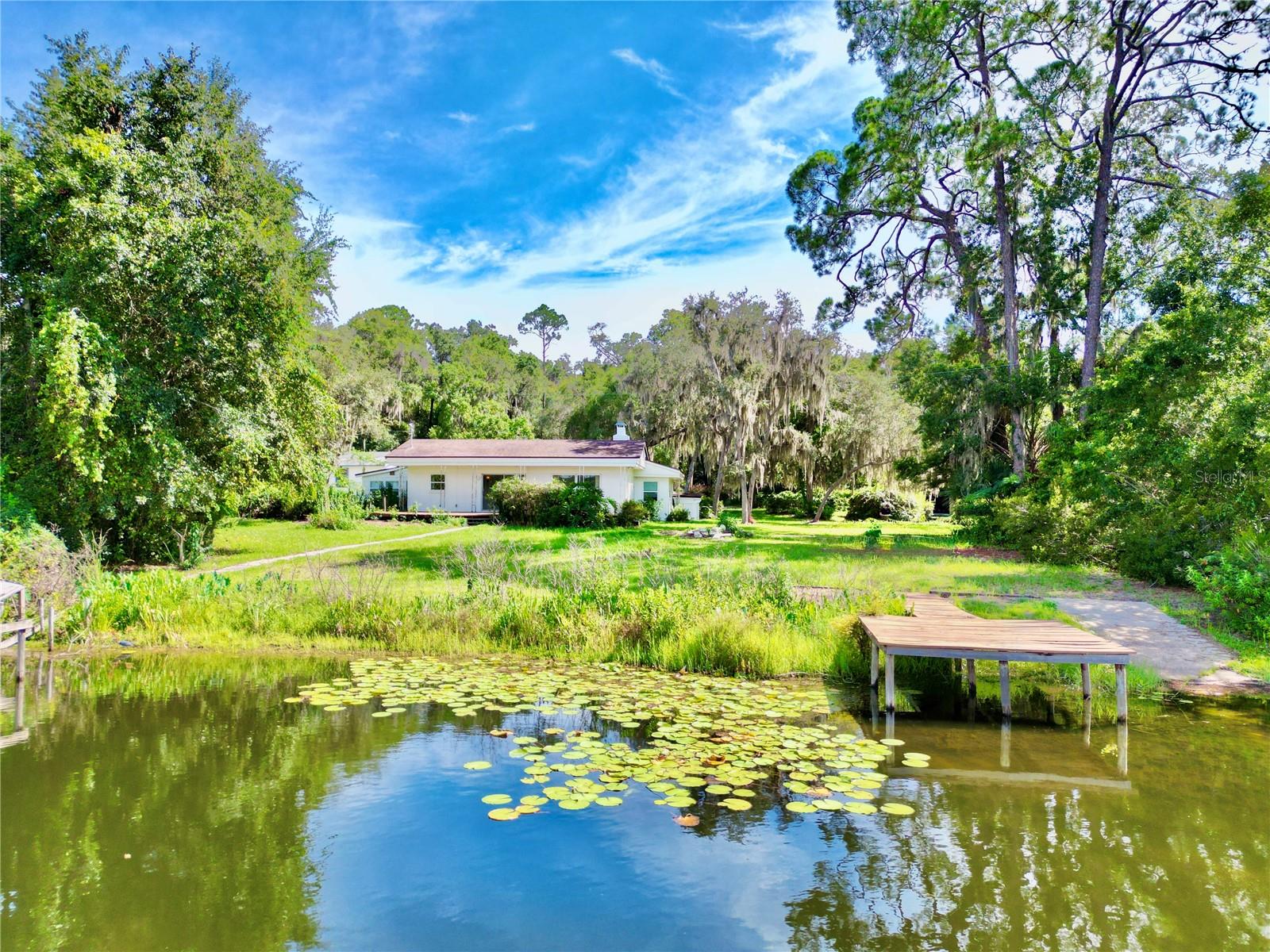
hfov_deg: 71.6
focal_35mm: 24
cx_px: 635
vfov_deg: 56.8
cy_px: 476
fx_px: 881
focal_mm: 6.72
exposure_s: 1/1600
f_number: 1.7
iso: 100
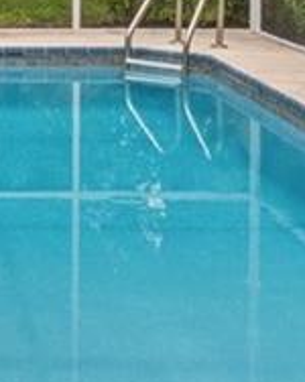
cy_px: -83
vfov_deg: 14.8
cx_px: -179
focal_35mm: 126
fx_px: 1424
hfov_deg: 11.6
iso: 400
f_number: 7.1
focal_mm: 10.5
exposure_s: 1/1000
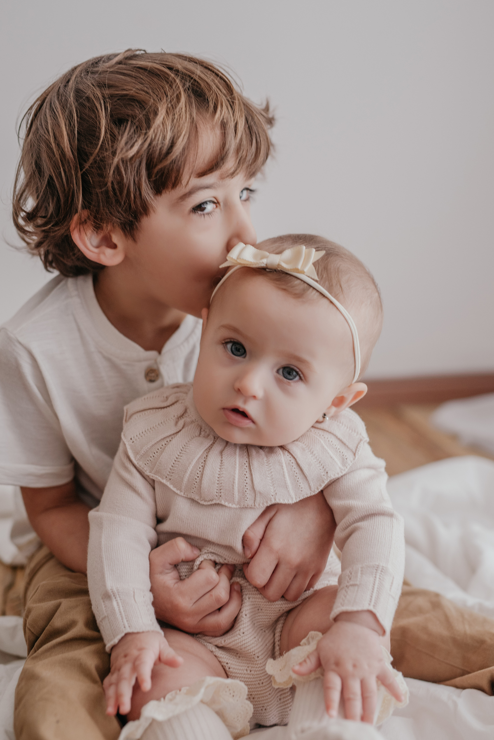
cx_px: 247
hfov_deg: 27.0
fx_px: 1028
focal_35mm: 50
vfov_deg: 39.6
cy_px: 370
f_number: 2.8
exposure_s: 1/125
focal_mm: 50
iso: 500
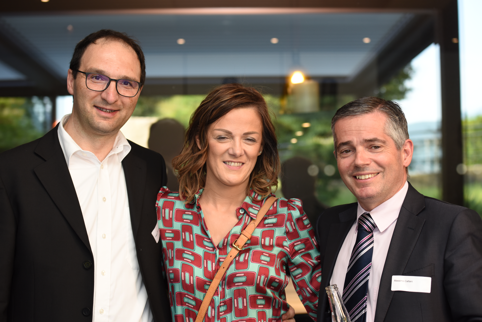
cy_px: 161
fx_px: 937
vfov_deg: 19.5
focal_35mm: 70
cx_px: 241
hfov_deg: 28.8
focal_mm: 70
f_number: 4.5
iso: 500
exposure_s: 1/80
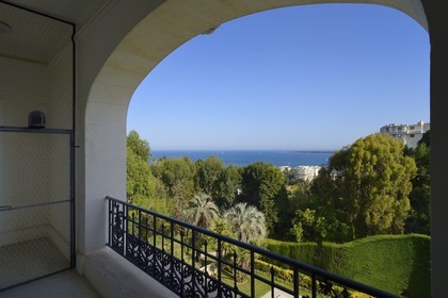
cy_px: 149
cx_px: 224
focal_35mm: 20
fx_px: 249
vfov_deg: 61.9
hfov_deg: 84.0
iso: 200
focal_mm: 20
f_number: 14
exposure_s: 1/200
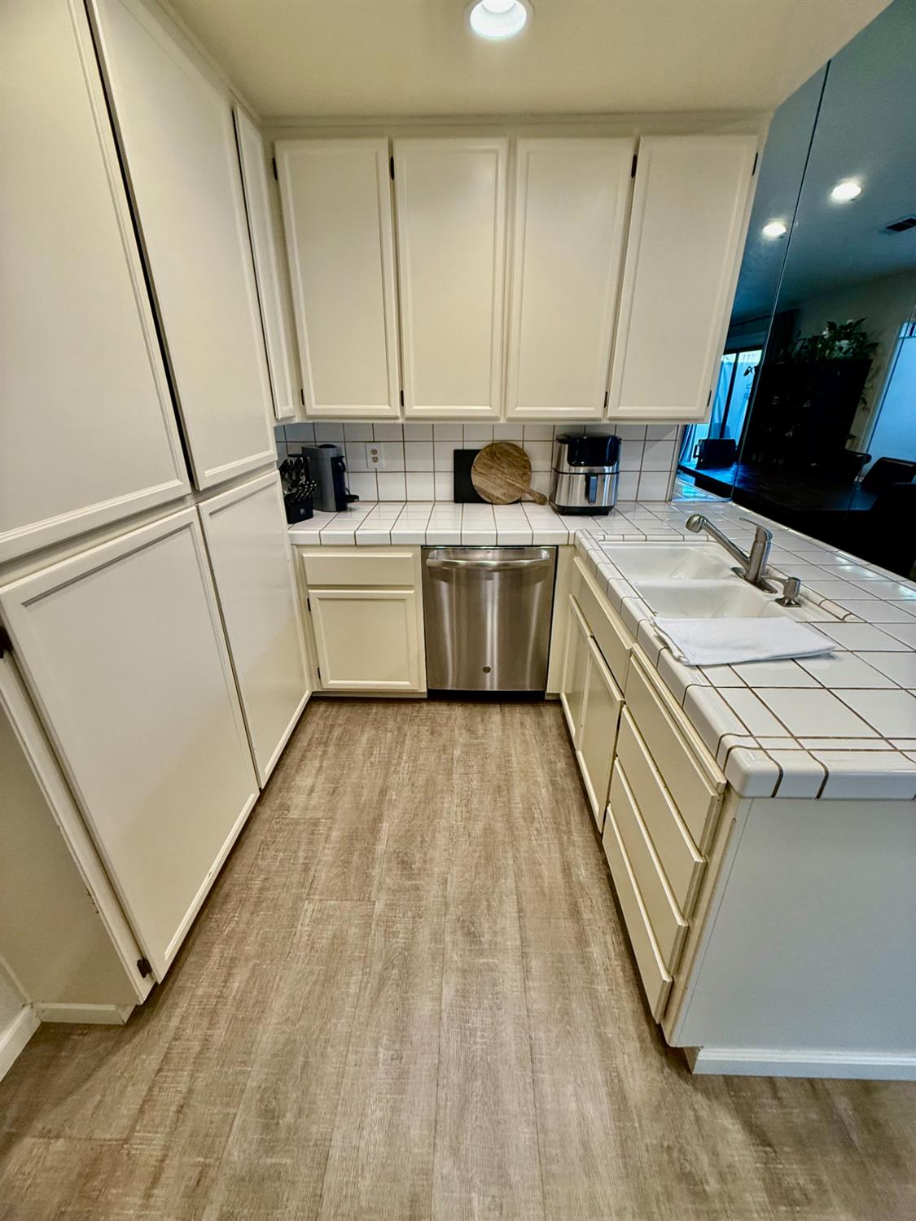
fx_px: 494
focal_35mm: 14
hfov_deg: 85.7
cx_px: 458
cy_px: 610
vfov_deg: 102.1
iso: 320
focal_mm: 2.22
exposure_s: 1/120
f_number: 2.2
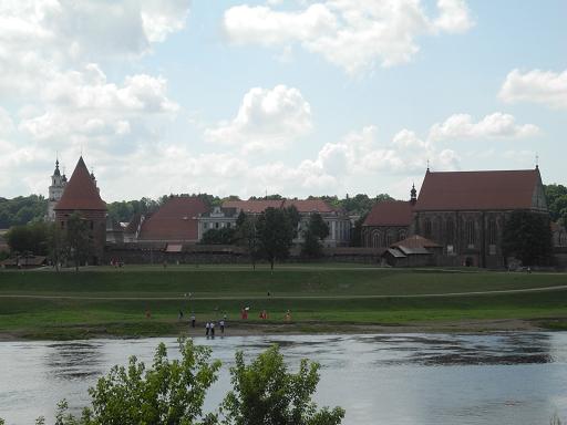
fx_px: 1392
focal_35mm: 85
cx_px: 284
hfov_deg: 23.0
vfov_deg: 17.4
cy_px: 212
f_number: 4
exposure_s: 1/1000
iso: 100
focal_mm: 18.1
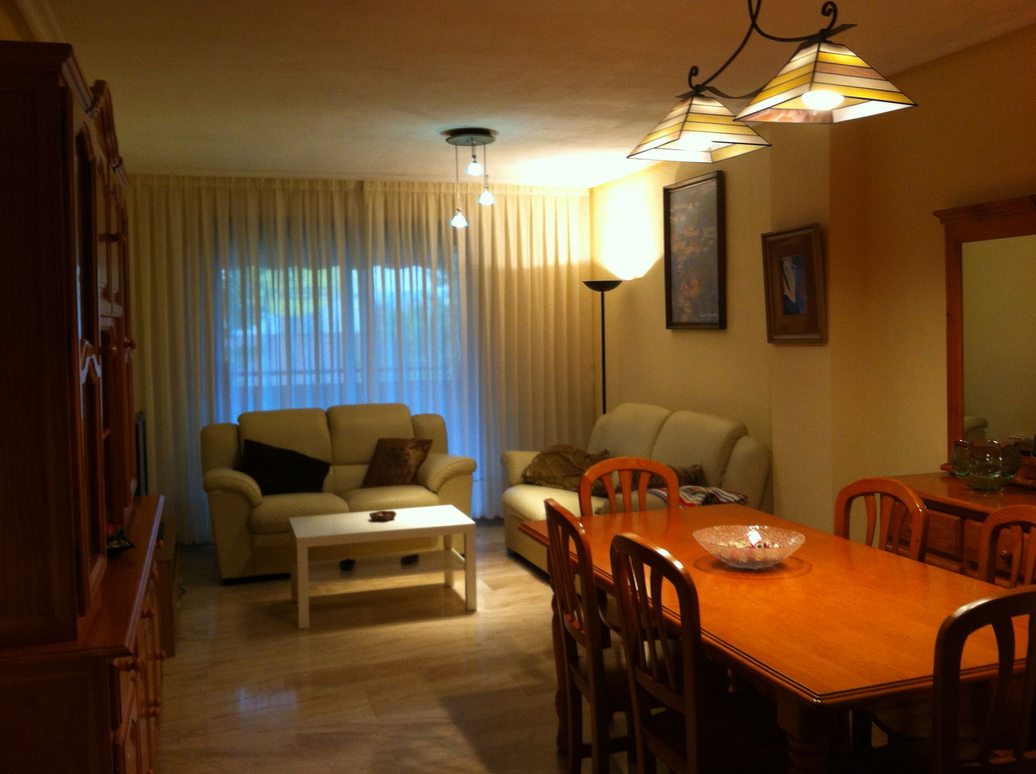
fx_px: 1046
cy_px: 387
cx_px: 518
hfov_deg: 52.7
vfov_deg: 40.6
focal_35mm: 35
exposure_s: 1/15
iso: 125
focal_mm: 3.85
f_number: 2.8
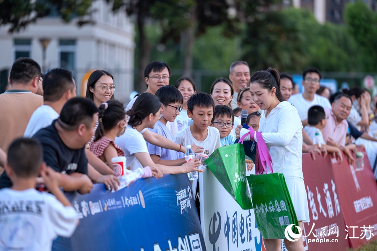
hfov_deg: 10.3
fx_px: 2094
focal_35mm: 200
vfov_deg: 6.9
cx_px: 188
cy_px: 126
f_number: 3.2
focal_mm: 200
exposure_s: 1/250
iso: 640
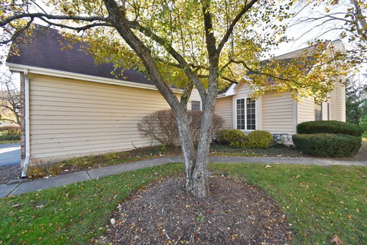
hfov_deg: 100.4
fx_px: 153
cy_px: 122
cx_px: 184
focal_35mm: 15
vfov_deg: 77.3
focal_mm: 10
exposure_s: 1/200
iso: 400
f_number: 7.1
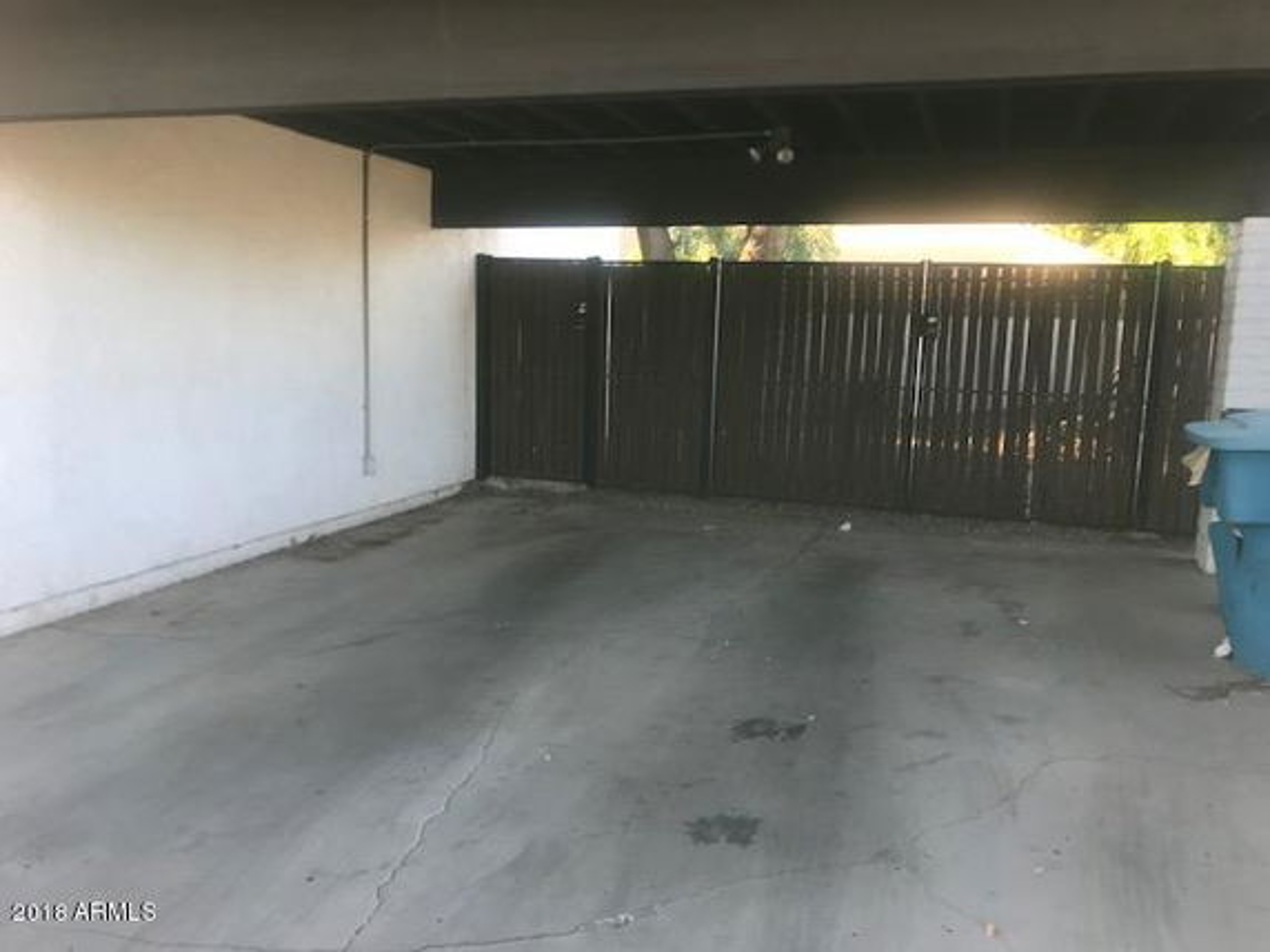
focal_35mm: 28
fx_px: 1027
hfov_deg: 63.4
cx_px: 635
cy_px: 476
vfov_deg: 49.7
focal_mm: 3.99
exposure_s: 1/120
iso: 32
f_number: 1.8
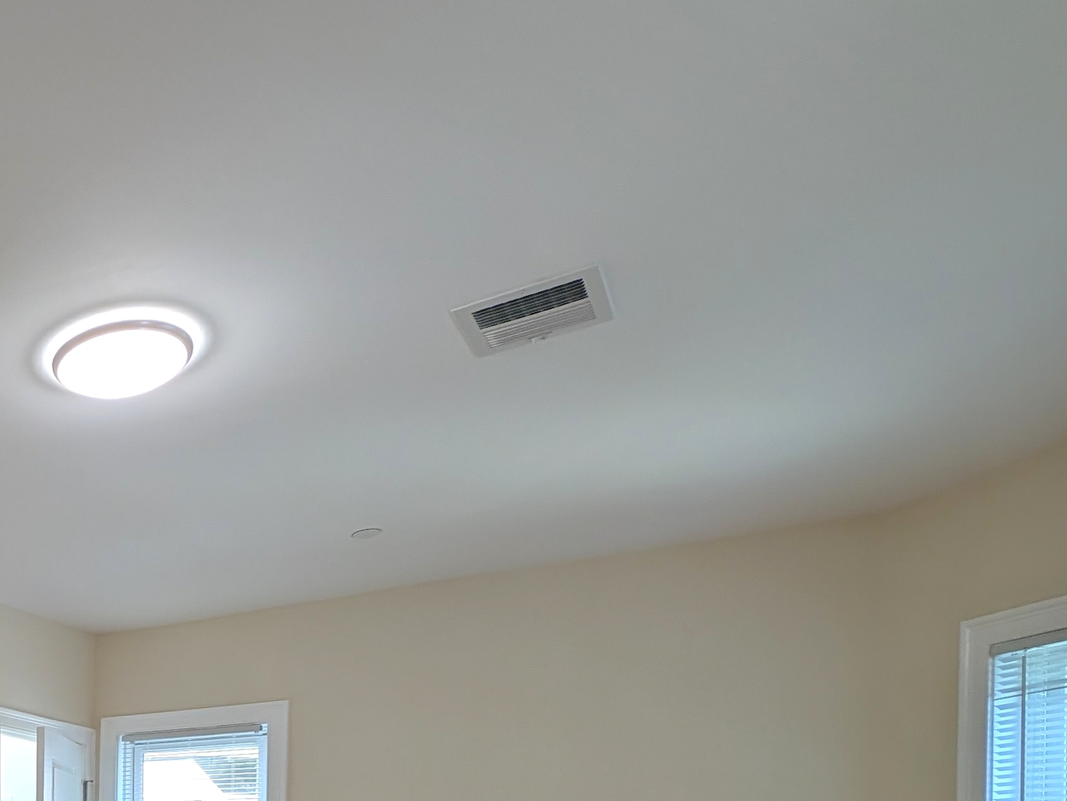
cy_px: 866
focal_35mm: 30
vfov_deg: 39.1
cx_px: -116
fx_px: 925
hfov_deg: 44.8
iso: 53
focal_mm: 2.23
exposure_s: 1/30
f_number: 1.95
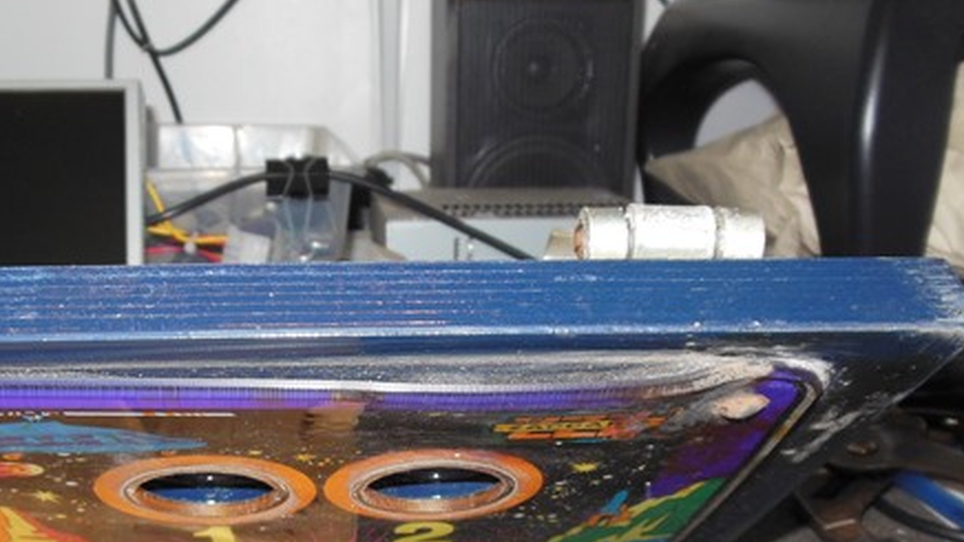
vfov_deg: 41.0
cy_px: 354
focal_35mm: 28
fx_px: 716
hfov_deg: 67.9
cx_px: 491
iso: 200
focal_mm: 4.5
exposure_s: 1/25
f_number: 6.4
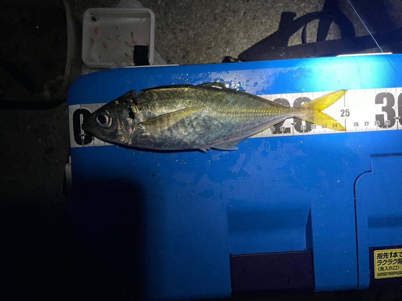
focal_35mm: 26
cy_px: 150
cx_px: 201
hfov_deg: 67.3
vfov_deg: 53.1
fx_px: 302
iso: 640
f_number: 1.6
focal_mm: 4.2
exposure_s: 1/28
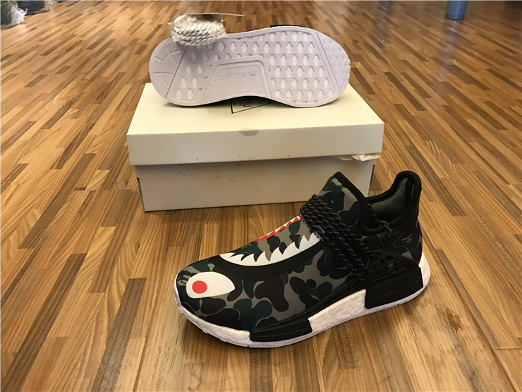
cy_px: 196
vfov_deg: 49.7
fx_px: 422
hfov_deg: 63.4
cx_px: 261
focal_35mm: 28
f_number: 1.8
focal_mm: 3.99
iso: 64
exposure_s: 1/17
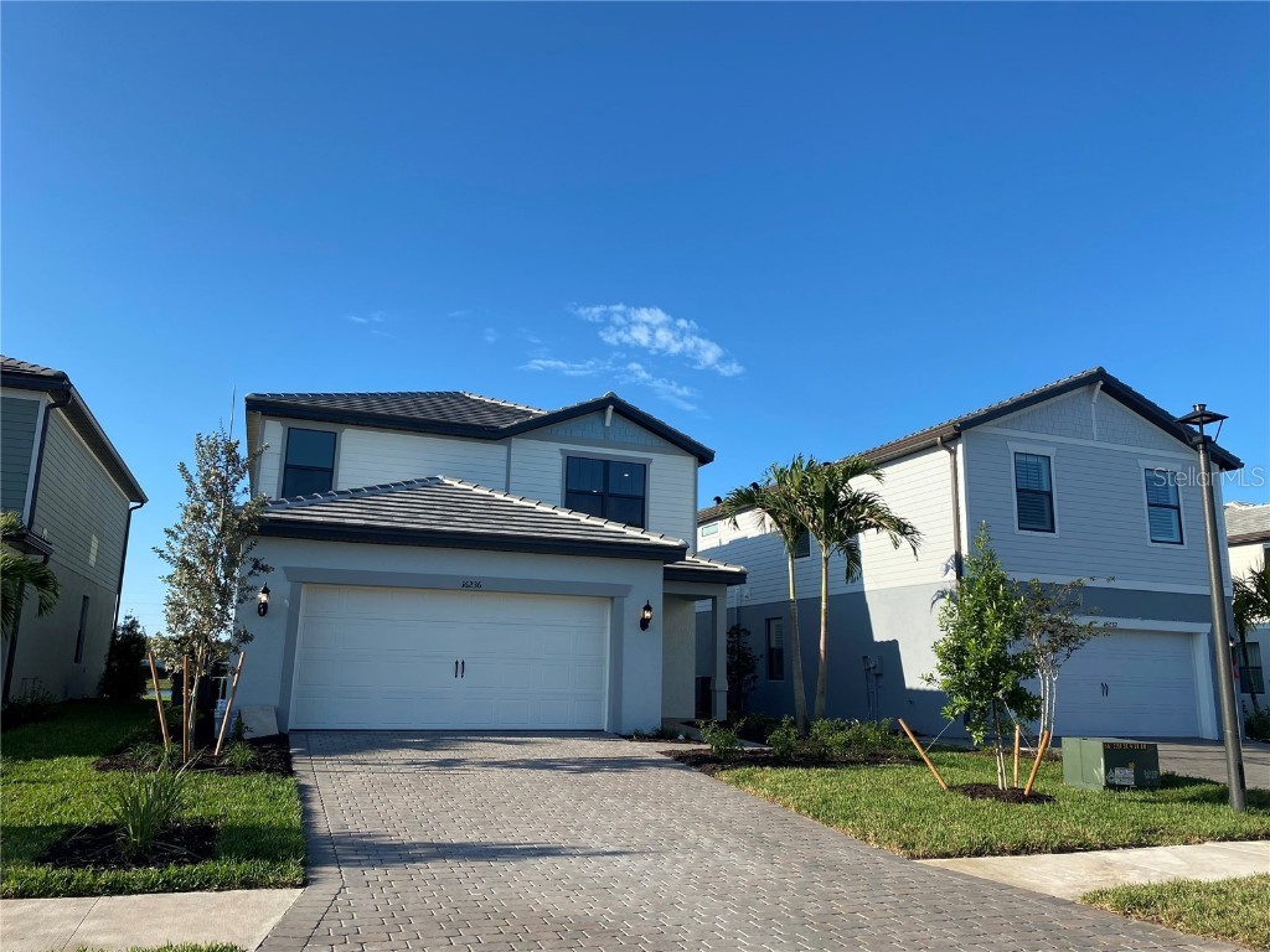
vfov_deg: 53.1
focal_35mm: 26
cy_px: 476
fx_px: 954
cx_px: 635
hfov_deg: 67.3
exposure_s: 1/1898
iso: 32
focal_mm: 4.25
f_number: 1.8
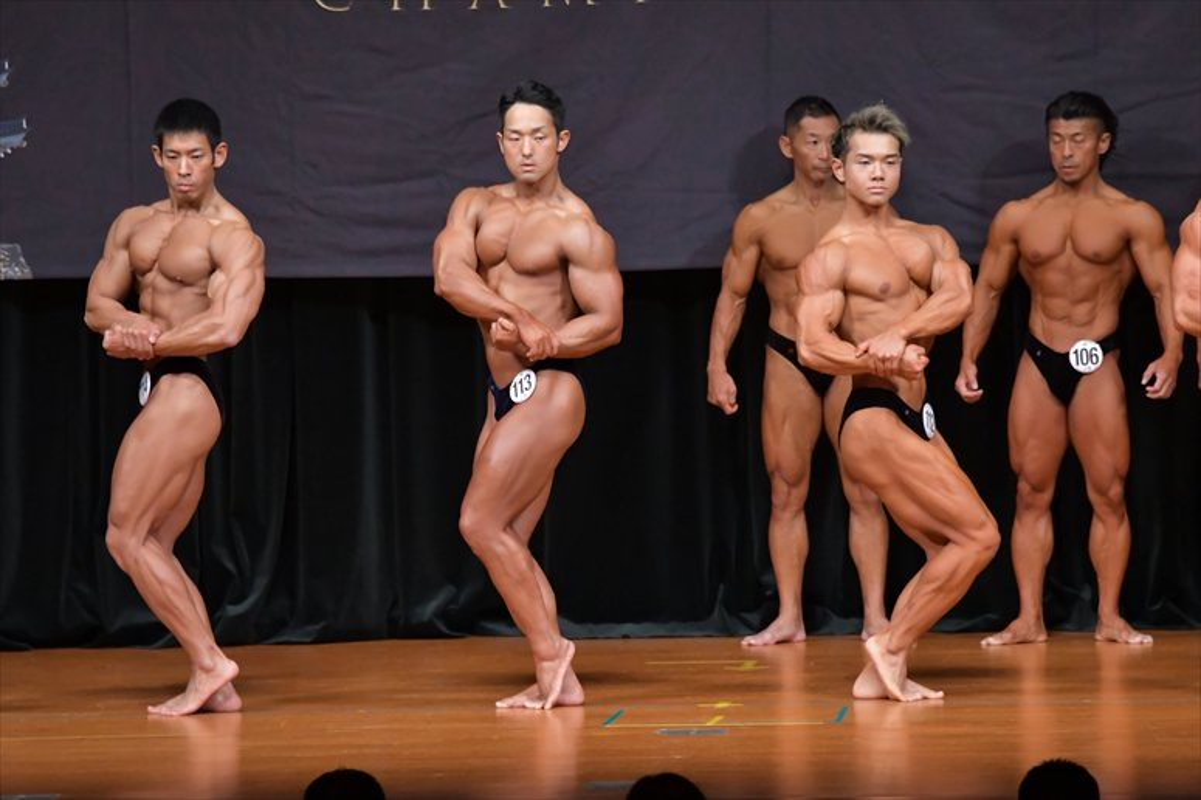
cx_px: 600
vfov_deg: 5.1
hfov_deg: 7.6
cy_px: 400
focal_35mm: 270
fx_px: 9003
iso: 5000
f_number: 5.6
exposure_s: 1/400
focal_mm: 180
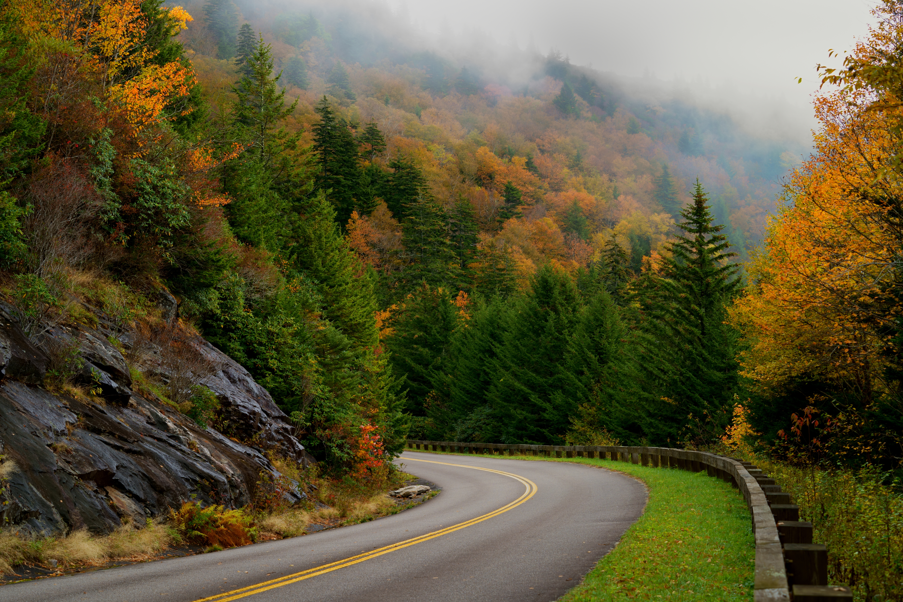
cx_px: 452
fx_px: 1756
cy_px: 301
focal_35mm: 70
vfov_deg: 19.5
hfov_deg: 28.8
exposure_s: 1/125
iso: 400
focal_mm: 70
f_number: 6.3
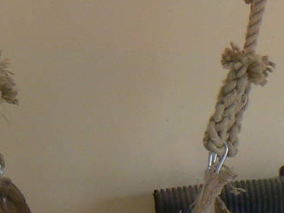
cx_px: 260
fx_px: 1411
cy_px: 307
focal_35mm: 172
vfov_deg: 8.5
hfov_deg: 11.4
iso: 100
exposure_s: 1/30
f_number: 2.8
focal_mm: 6
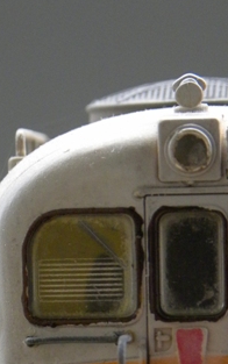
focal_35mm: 417
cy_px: 394
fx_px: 4140
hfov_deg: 3.2
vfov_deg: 5.0
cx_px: 154
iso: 260
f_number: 4.5
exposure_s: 1/60
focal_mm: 28.8
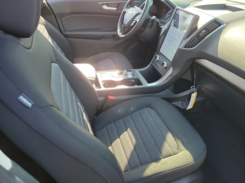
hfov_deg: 67.3
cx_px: 122
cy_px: 92
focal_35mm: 26
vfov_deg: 53.1
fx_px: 184
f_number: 1.8
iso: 71
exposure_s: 1/119
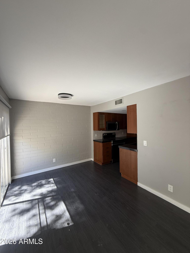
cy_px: 126
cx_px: 95
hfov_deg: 85.7
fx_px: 102
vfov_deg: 102.1
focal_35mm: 14
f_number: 2.2
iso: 125
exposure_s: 1/99
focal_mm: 2.22
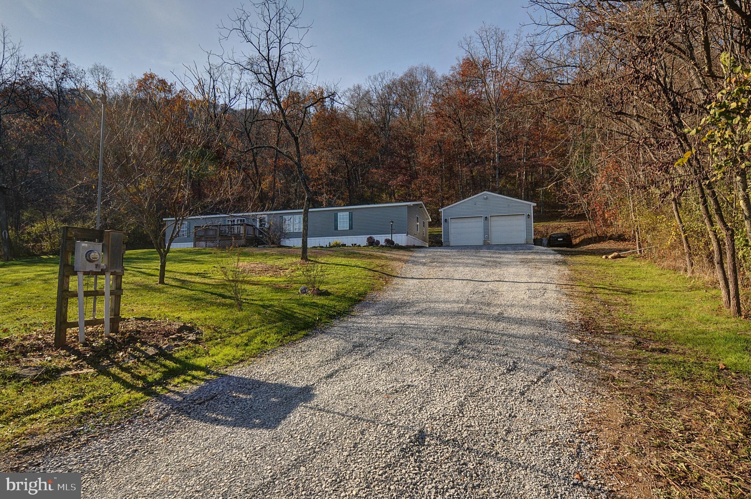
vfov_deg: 36.8
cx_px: 376
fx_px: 750
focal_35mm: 36
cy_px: 250
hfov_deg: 53.2
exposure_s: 1/640
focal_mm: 24
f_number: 10
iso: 400
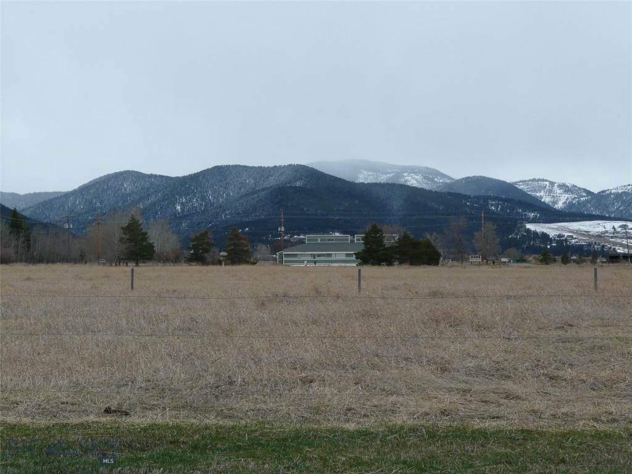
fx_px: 1479
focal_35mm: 81
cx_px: 316
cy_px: 237
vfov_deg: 18.2
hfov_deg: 24.1
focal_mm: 13.3
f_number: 5.6
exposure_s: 1/250
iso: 100
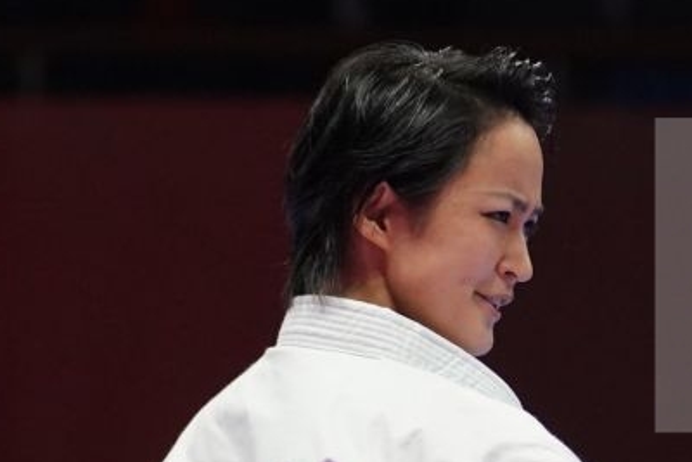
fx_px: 11768
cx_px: 817
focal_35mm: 612
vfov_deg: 2.2
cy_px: 888
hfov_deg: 3.4
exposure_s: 1/500
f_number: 4
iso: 1600
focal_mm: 136
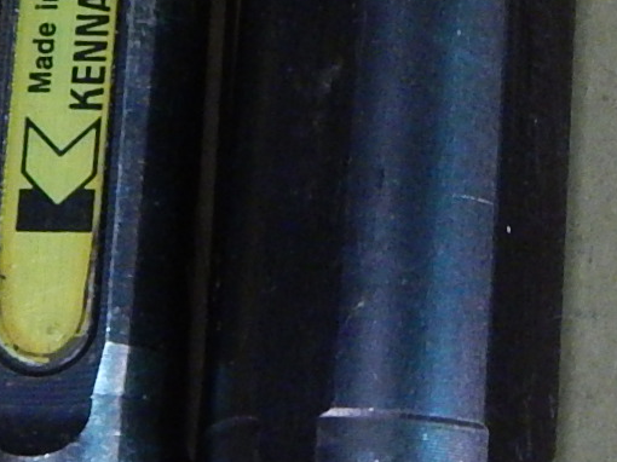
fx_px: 2779
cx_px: 484
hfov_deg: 12.6
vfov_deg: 9.5
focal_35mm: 156
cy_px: 122
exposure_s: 1/13
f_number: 3.3
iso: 200
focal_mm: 6.1
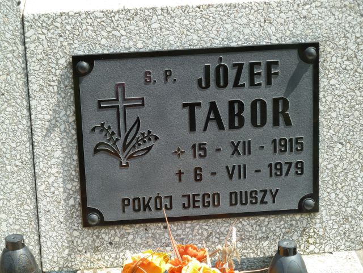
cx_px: 182
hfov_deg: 15.4
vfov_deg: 11.6
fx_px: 1342
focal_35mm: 128
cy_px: 136
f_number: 4.4
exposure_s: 1/200
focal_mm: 21
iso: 80
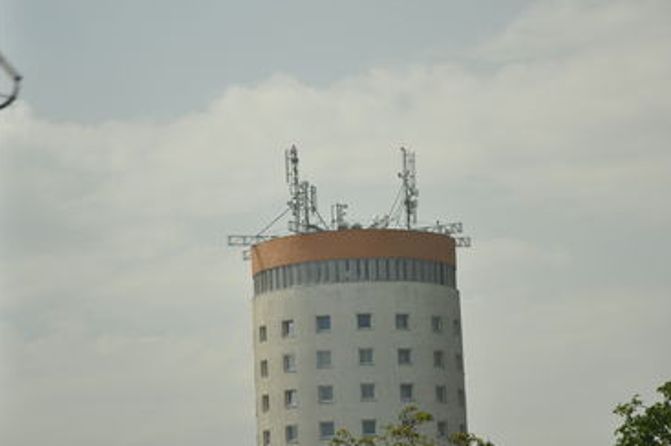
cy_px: 179
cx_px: 319
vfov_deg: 7.1
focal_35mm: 194
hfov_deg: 10.6
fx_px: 3605
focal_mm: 105
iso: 200
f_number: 6.3
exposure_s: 1/160
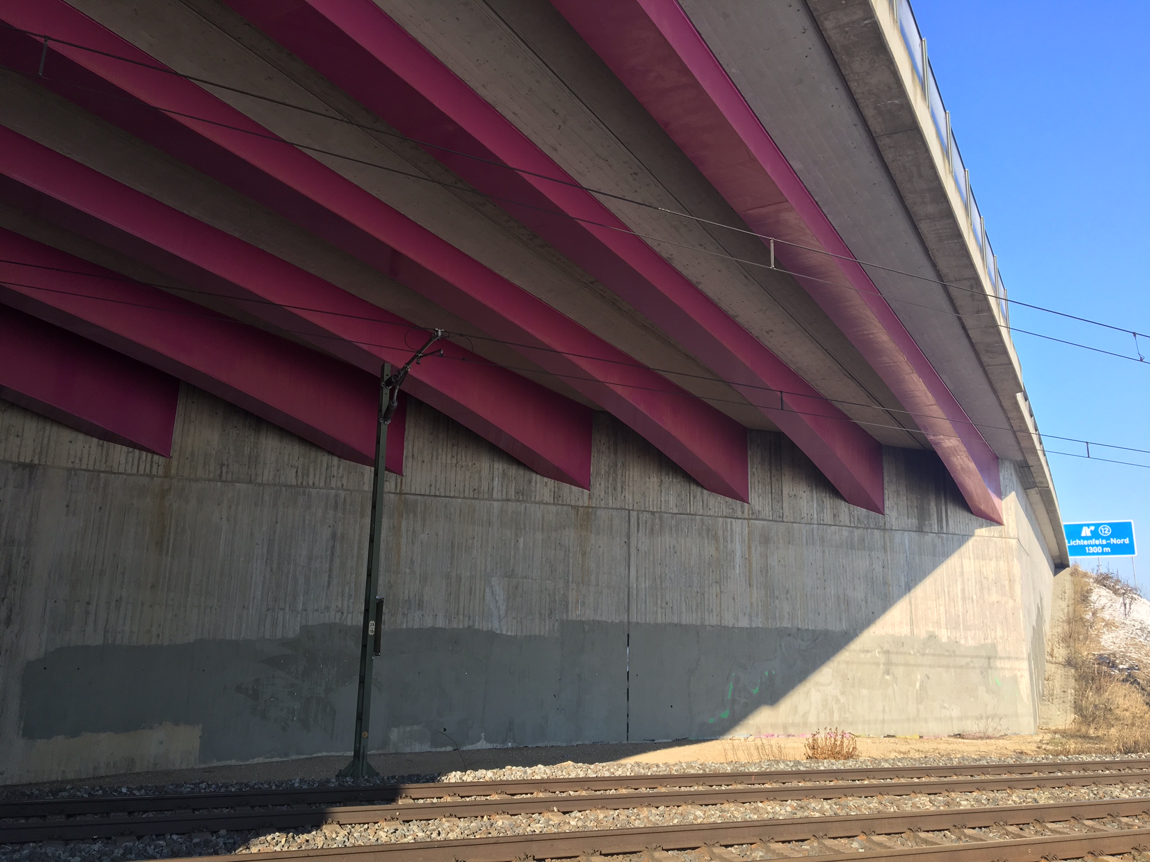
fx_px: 963
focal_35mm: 29
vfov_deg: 48.2
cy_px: 431
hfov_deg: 61.7
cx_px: 575
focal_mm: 4.15
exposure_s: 1/693
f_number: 2.2
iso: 25
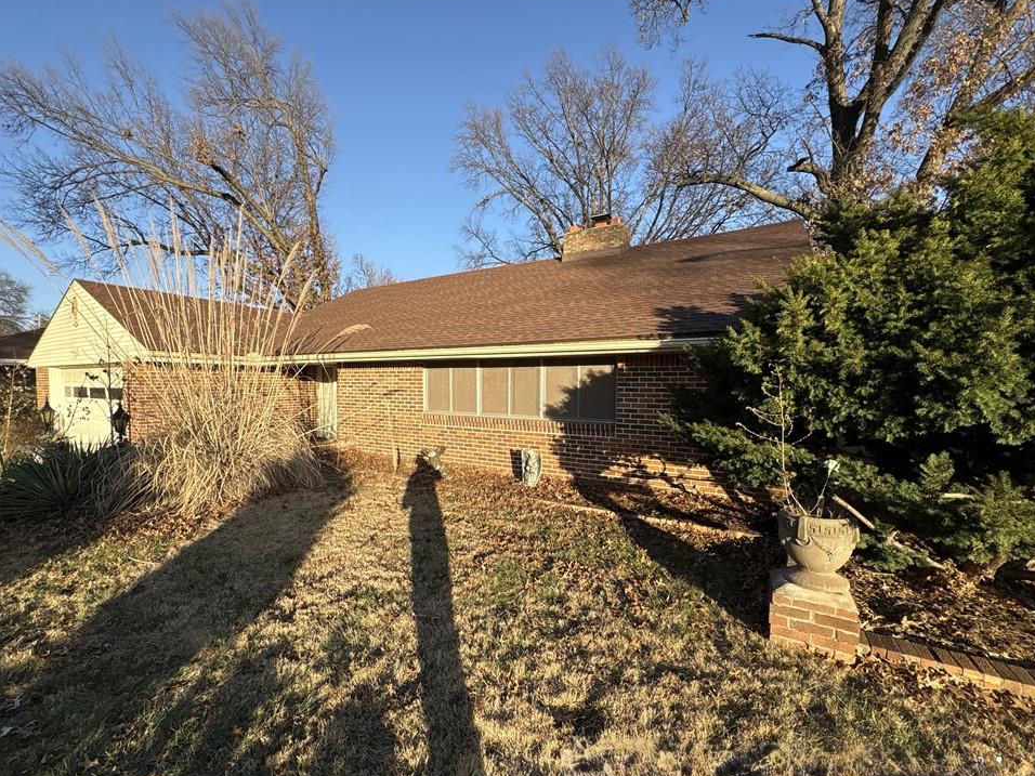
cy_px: 407
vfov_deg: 81.7
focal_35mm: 15
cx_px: 484
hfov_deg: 98.0
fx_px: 448
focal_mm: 2.22
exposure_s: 1/932
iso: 50
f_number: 2.2
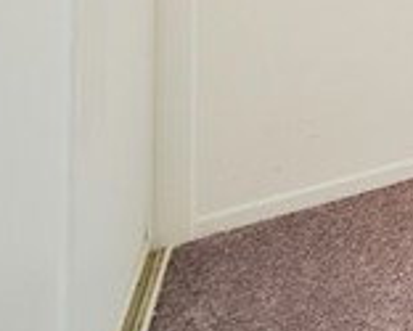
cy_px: -315
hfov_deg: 10.6
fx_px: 905
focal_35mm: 74
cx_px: 1316
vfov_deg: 16.3
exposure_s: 1/200
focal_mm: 12
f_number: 4.5
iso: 100
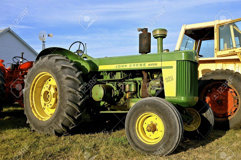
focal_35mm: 36
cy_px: 80
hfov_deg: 53.2
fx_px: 240
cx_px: 120
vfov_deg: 36.7
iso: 100
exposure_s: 1/160
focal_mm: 24
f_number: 6.3
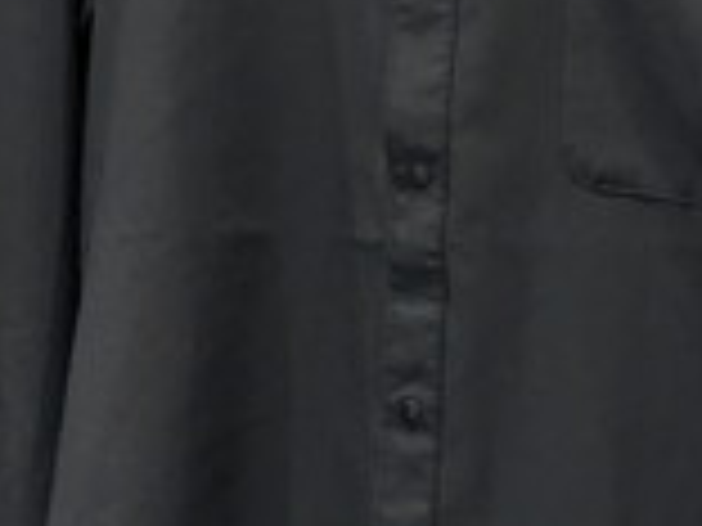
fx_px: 2251
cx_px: -4
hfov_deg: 17.3
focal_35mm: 111
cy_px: 216
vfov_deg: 13.3
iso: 203
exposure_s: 1/99.9
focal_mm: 4.38
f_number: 1.73
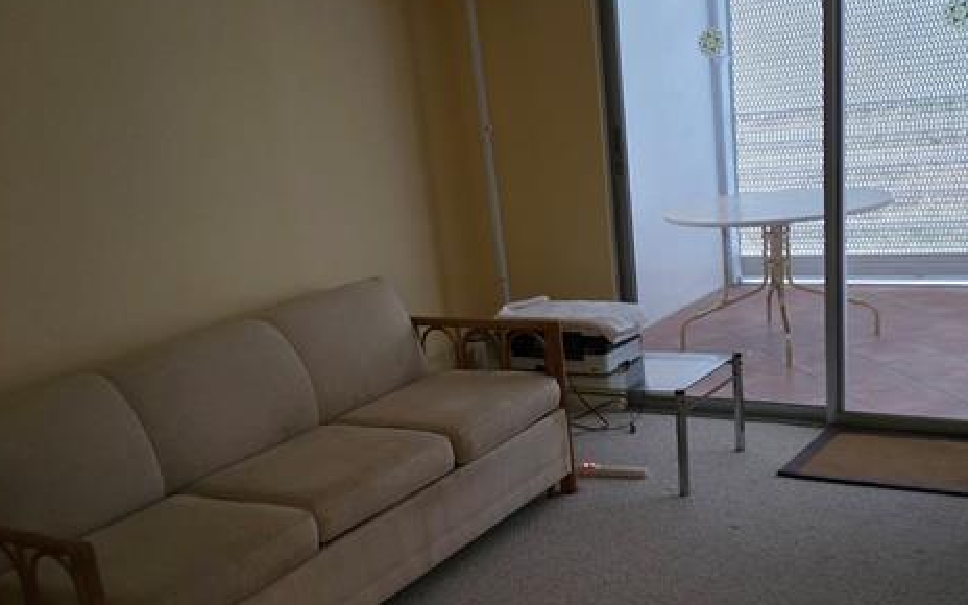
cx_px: 511
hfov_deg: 47.2
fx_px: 1108
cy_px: 434
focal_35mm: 42
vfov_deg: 30.2
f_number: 1.8
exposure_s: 1/20
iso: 1250
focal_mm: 5.4
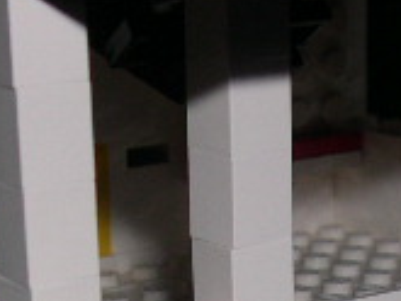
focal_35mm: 147
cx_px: 279
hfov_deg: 13.4
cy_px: 473
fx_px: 1704
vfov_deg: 9.8
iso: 100
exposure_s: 1/60
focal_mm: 8
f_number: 7.6
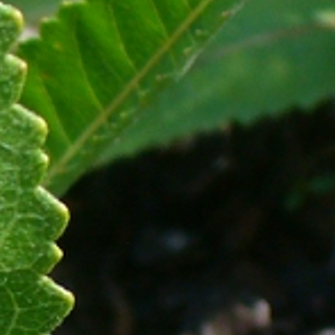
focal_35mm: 227
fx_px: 2485
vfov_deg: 7.7
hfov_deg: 7.7
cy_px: 297
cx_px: 106
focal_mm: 6.1
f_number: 2.8
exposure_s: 1/320
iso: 80
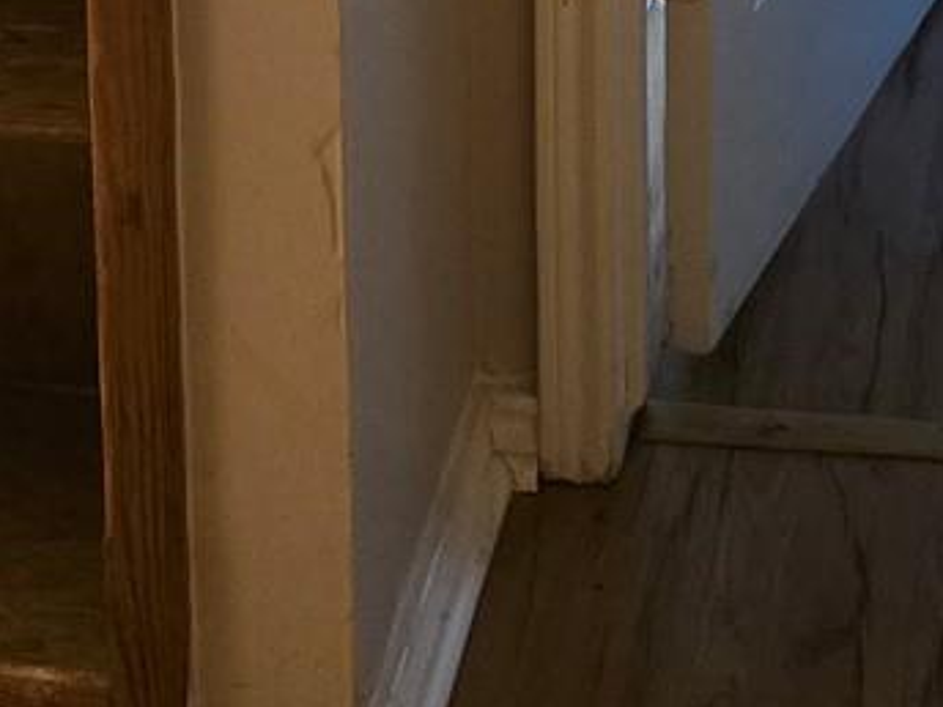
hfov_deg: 14.3
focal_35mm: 137
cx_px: 208
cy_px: -954
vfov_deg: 9.7
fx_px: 3732
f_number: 1.7
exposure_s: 1/60
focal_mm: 6.3
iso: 1250
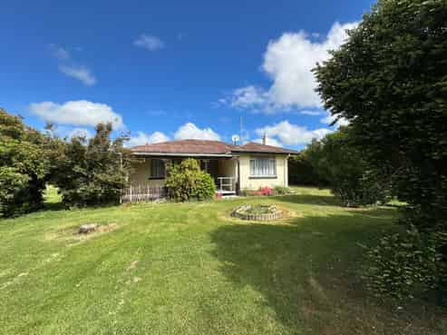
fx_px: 181
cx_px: 224
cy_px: 168
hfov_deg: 102.1
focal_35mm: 14
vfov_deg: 85.6
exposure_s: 1/2451
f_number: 2.2
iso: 40
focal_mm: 2.22
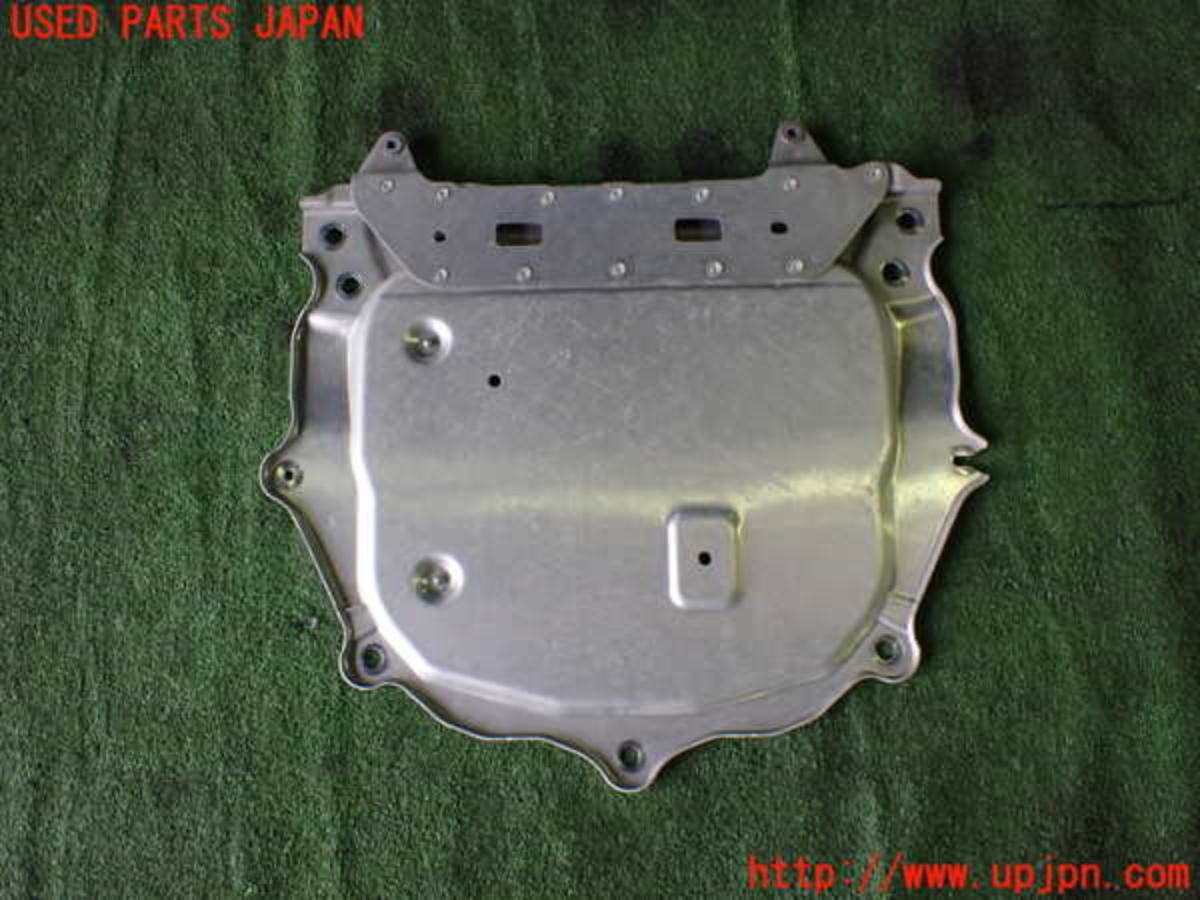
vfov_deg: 46.8
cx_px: 600
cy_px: 450
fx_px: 1040
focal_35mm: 30
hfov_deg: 60.0
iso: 640
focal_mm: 5.4
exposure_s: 1/125
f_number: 2.3
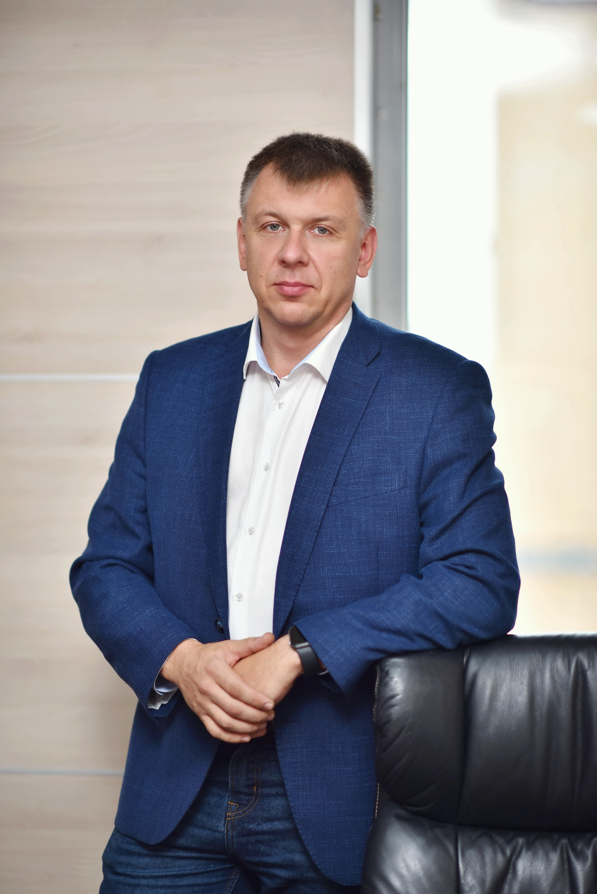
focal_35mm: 85
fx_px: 2112
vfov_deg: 23.9
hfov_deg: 16.1
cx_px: 298
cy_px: 447
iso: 125
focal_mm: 85
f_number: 1.6
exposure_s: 1/250
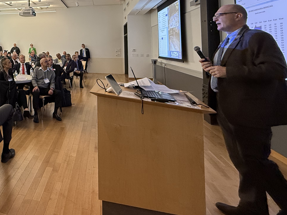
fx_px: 240
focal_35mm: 29
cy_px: 33
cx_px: 11
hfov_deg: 51.5
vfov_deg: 45.0
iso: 160
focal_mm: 2.22
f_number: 2.2
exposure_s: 1/120
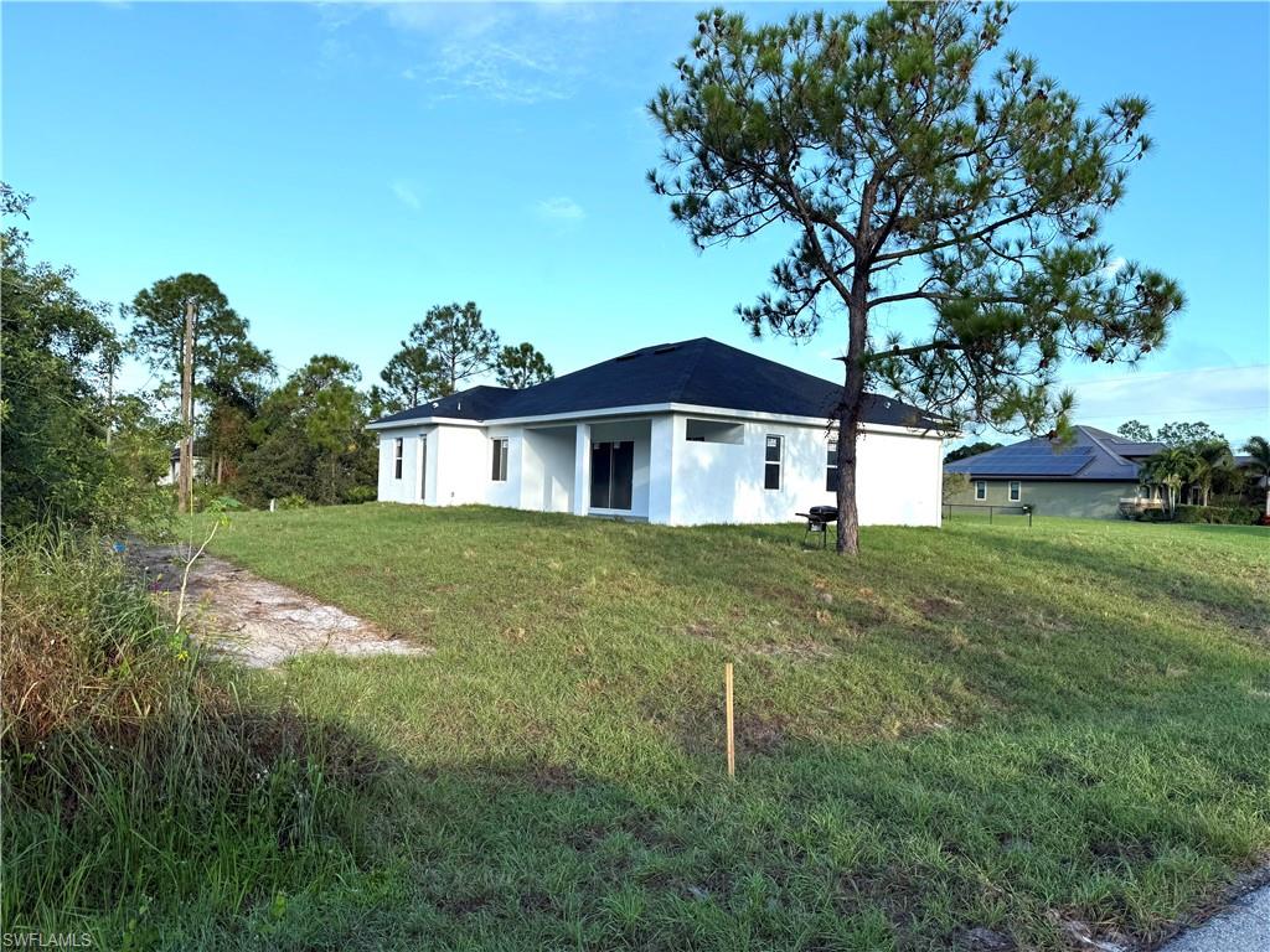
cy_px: 476
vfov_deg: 56.8
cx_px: 635
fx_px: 881
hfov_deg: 71.6
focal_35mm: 24
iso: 80
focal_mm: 6.76
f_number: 1.78
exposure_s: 1/2000
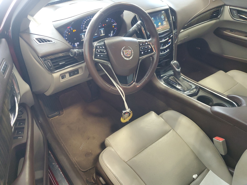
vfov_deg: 53.1
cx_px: 124
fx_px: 186
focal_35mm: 26
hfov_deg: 67.3
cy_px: 92
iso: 278
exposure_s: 1/60.2
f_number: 1.5
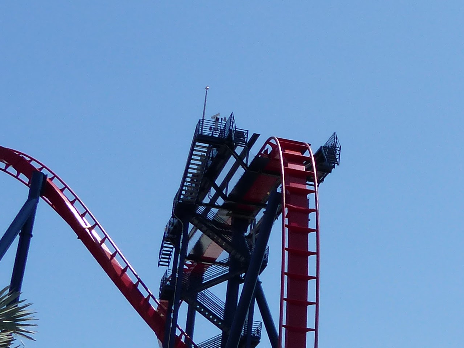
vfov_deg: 16.2
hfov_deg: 20.0
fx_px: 1220
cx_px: 582
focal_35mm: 91
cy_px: 217
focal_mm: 5.3
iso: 100
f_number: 4
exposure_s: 1/1300
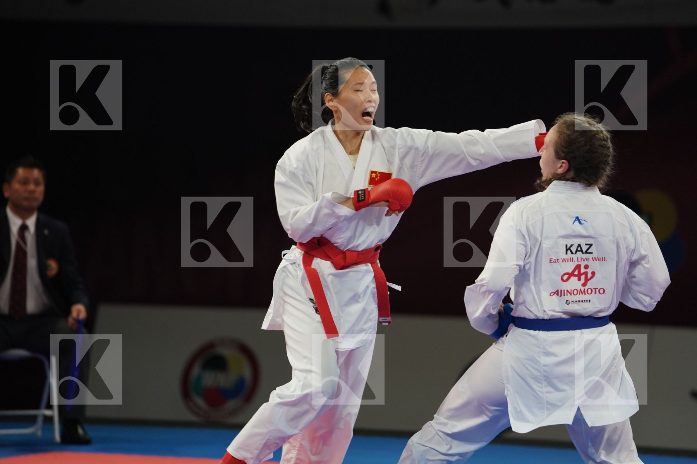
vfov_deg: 6.9
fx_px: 3872
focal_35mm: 200
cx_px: 348
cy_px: 232
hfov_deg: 10.3
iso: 1600
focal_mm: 200
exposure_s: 1/1000
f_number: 2.8
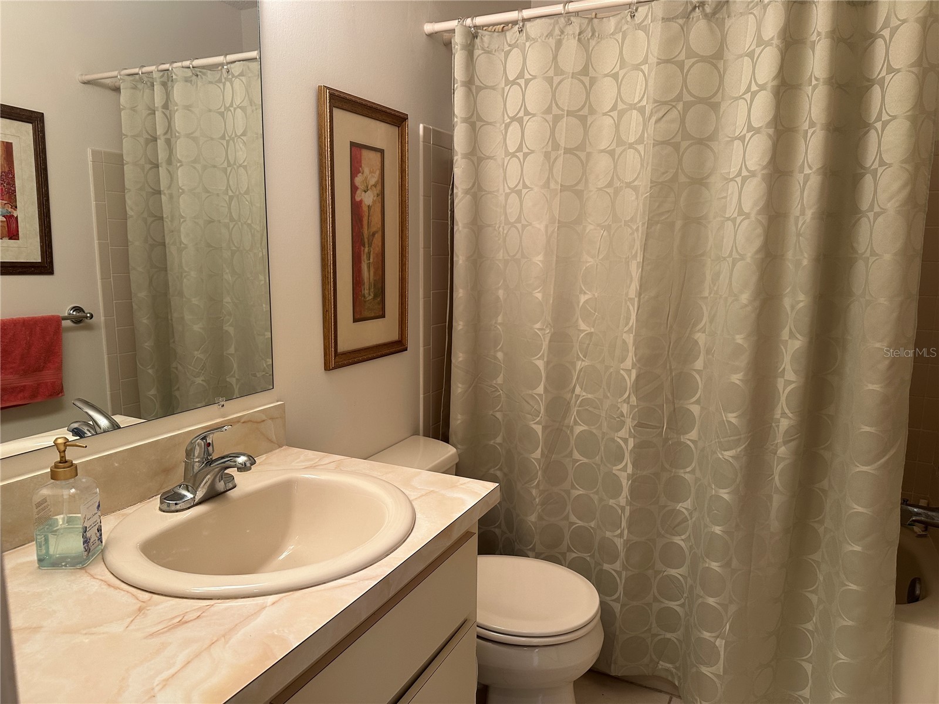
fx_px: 651
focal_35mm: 24
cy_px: 352
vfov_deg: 56.8
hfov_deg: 71.6
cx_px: 470
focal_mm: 6.86
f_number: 1.78
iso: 200
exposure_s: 1/120
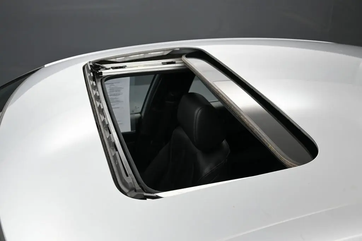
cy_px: 120
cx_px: 181
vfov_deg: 35.5
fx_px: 377
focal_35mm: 38
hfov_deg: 51.3
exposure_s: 1/200
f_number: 4.2
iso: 400
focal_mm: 25
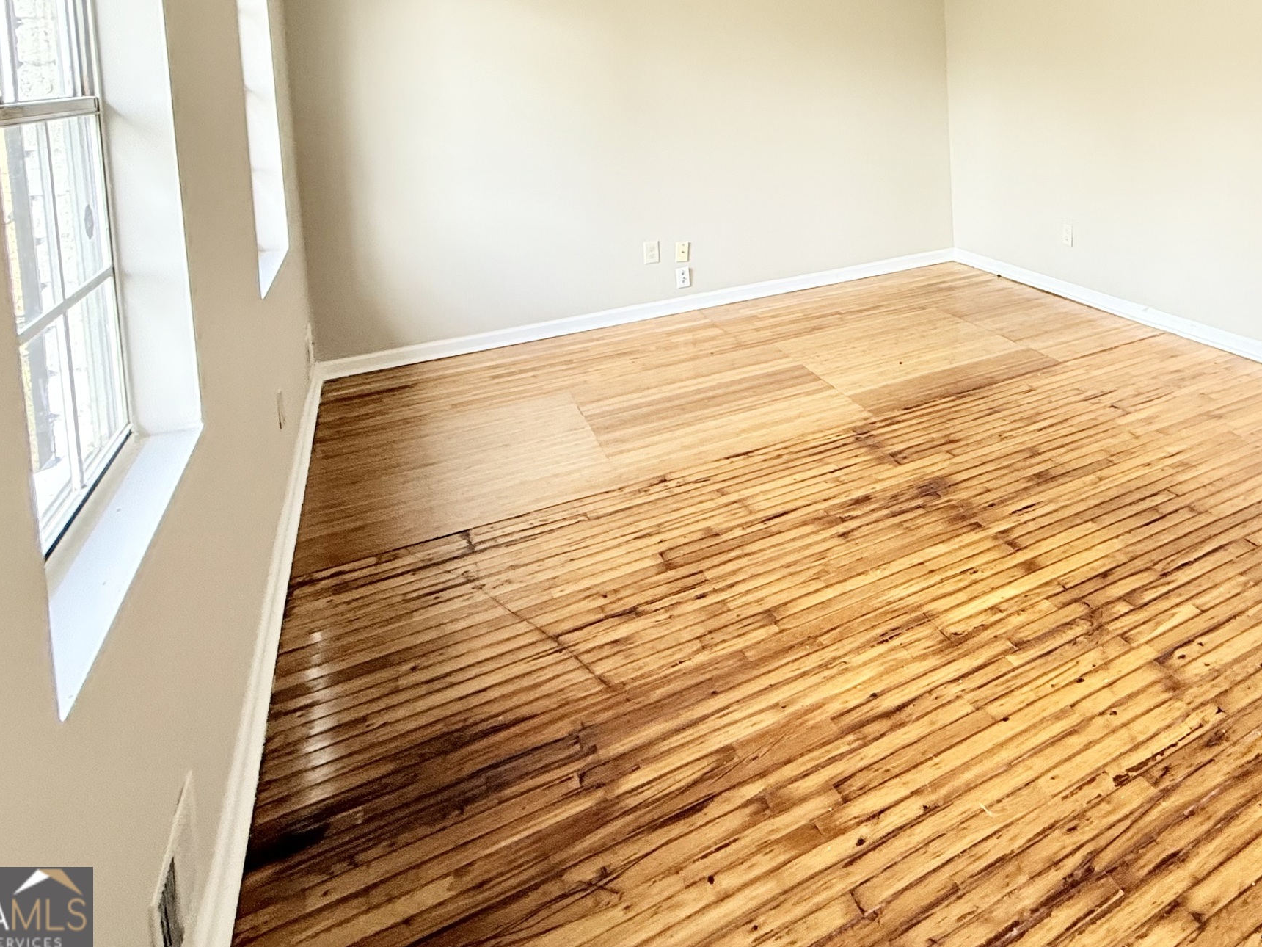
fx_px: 911
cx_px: 967
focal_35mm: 25
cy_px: 106
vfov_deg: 49.3
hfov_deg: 64.6
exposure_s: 1/99
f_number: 2.2
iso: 200
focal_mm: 2.22
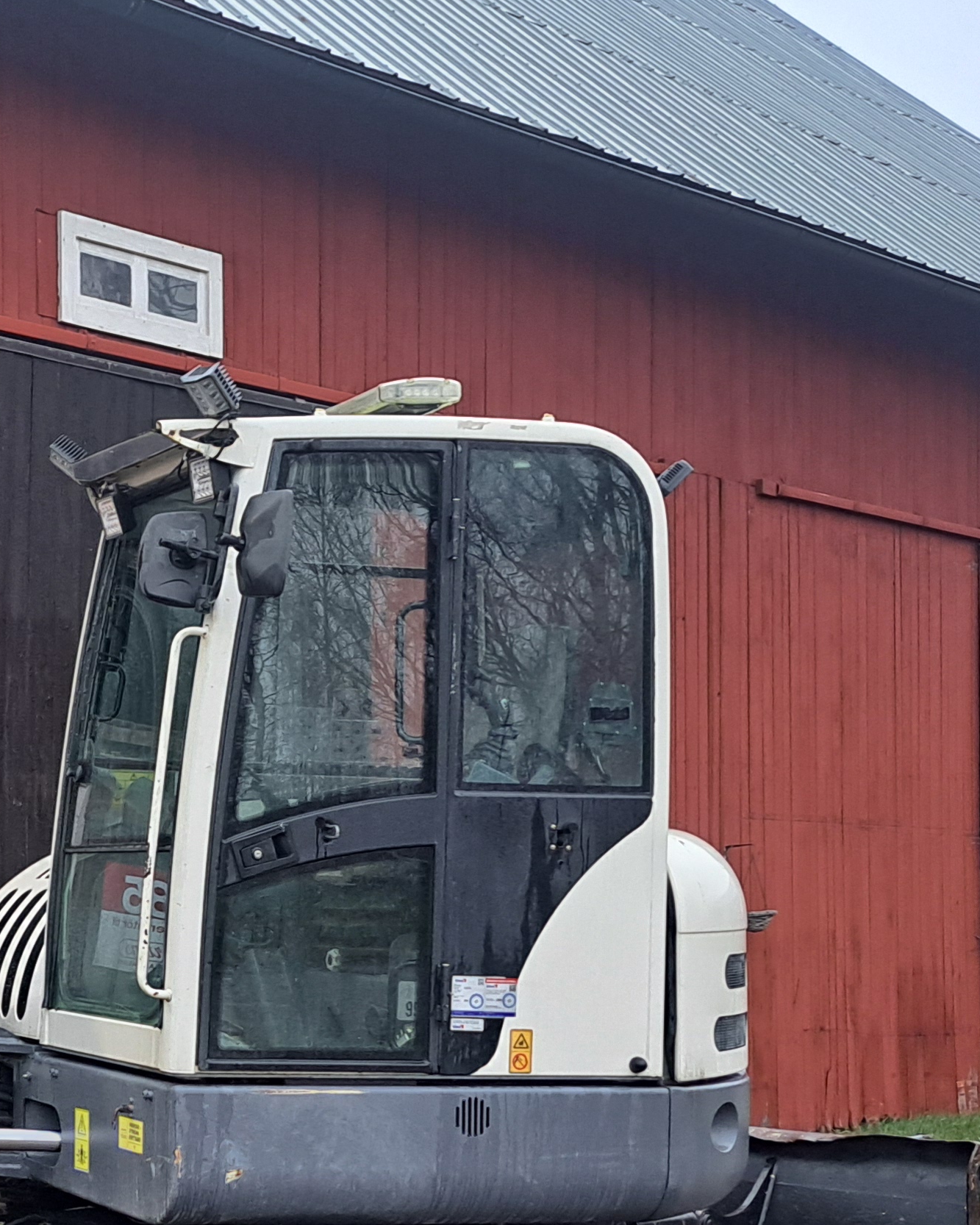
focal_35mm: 65
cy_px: 948
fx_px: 2356
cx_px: -240
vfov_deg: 28.6
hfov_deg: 21.6
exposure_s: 1/50
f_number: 1.8
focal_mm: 5.23
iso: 80
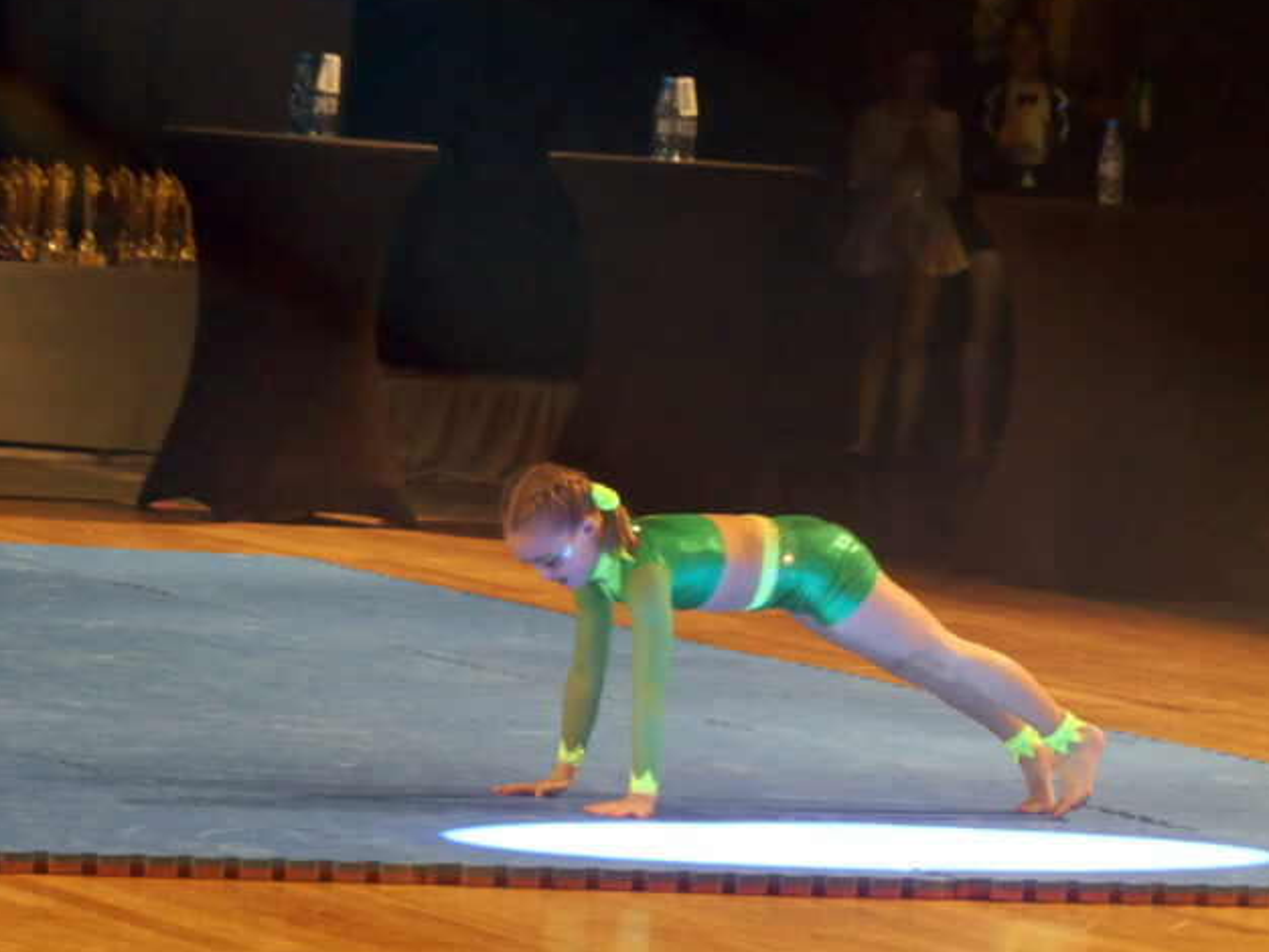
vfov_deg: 6.0
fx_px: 9095
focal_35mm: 248
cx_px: 744
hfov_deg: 8.0
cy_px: 540
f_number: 2.8
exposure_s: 1/80
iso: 640
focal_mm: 37.3
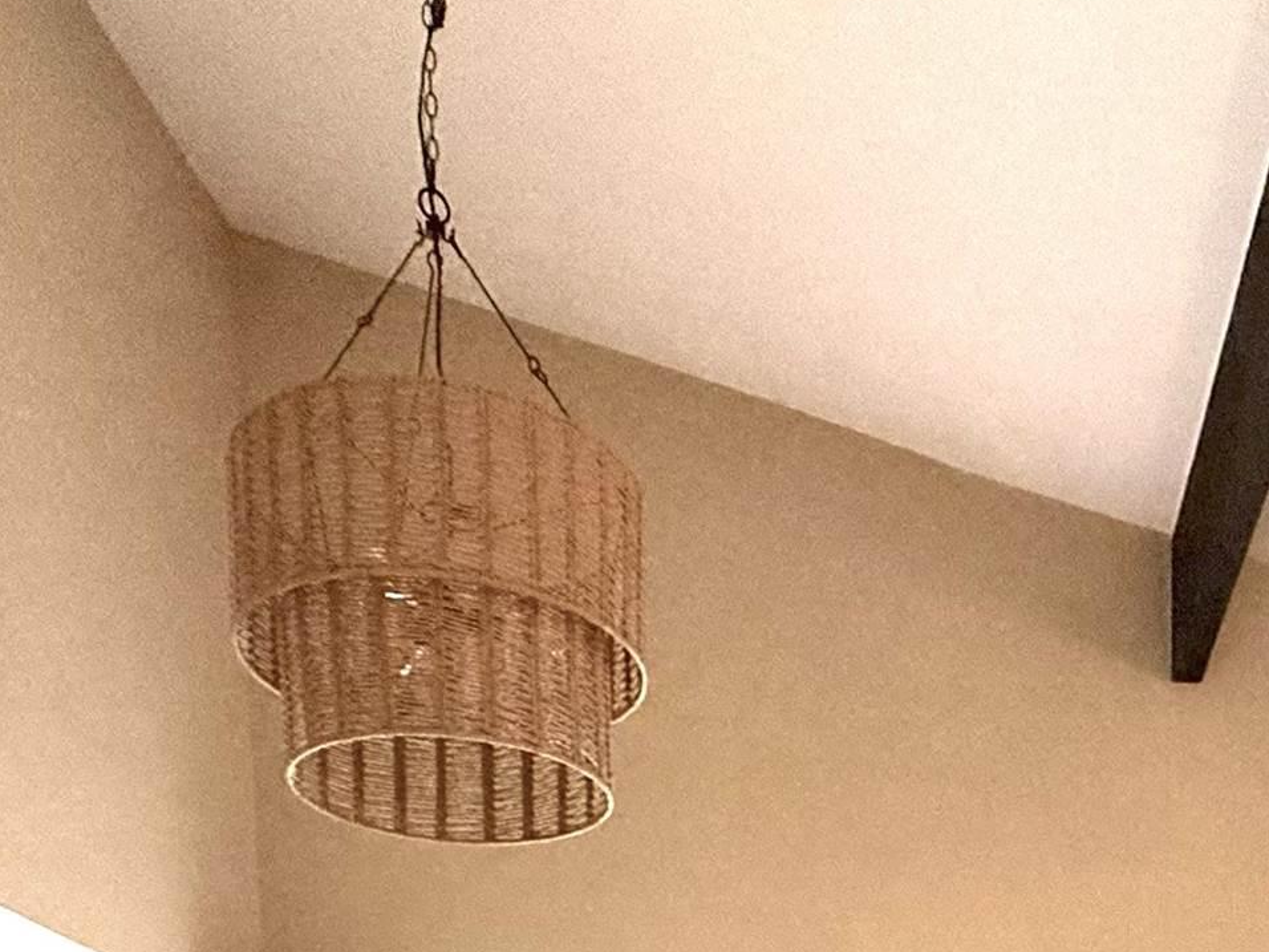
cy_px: 1488
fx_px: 1650
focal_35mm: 45
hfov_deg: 41.0
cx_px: 932
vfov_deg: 24.0
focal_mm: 2.22
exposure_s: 1/120
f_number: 2.2
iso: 160
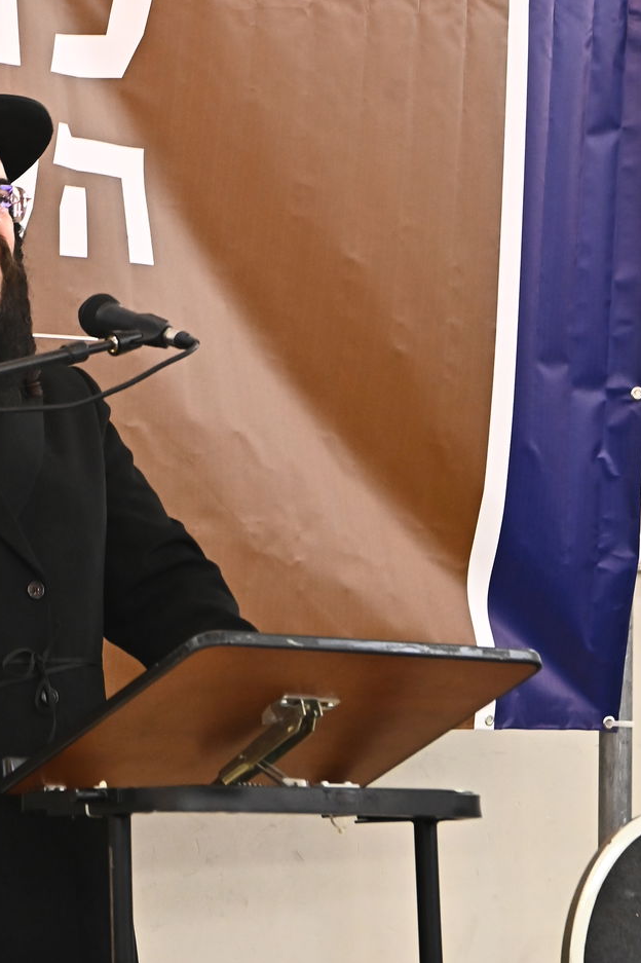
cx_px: 31
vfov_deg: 13.0
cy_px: 204
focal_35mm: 157
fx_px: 4196
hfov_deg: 8.7
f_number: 6.3
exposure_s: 1/100
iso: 2500
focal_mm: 70
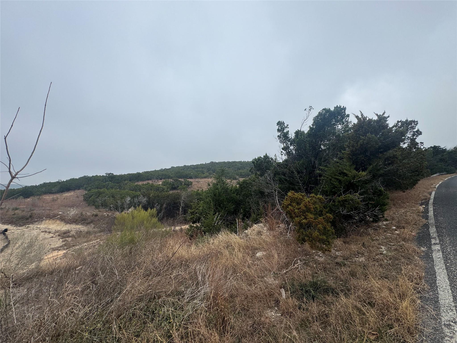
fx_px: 185
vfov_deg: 85.7
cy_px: 172
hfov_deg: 102.1
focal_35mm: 14
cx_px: 228
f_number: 2.2
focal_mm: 2.22
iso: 50
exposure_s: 1/1395
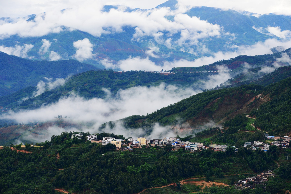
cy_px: 97
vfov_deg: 11.2
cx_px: 146
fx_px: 986
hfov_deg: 16.8
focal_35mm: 122
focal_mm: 122
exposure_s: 1/320
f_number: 9
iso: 500
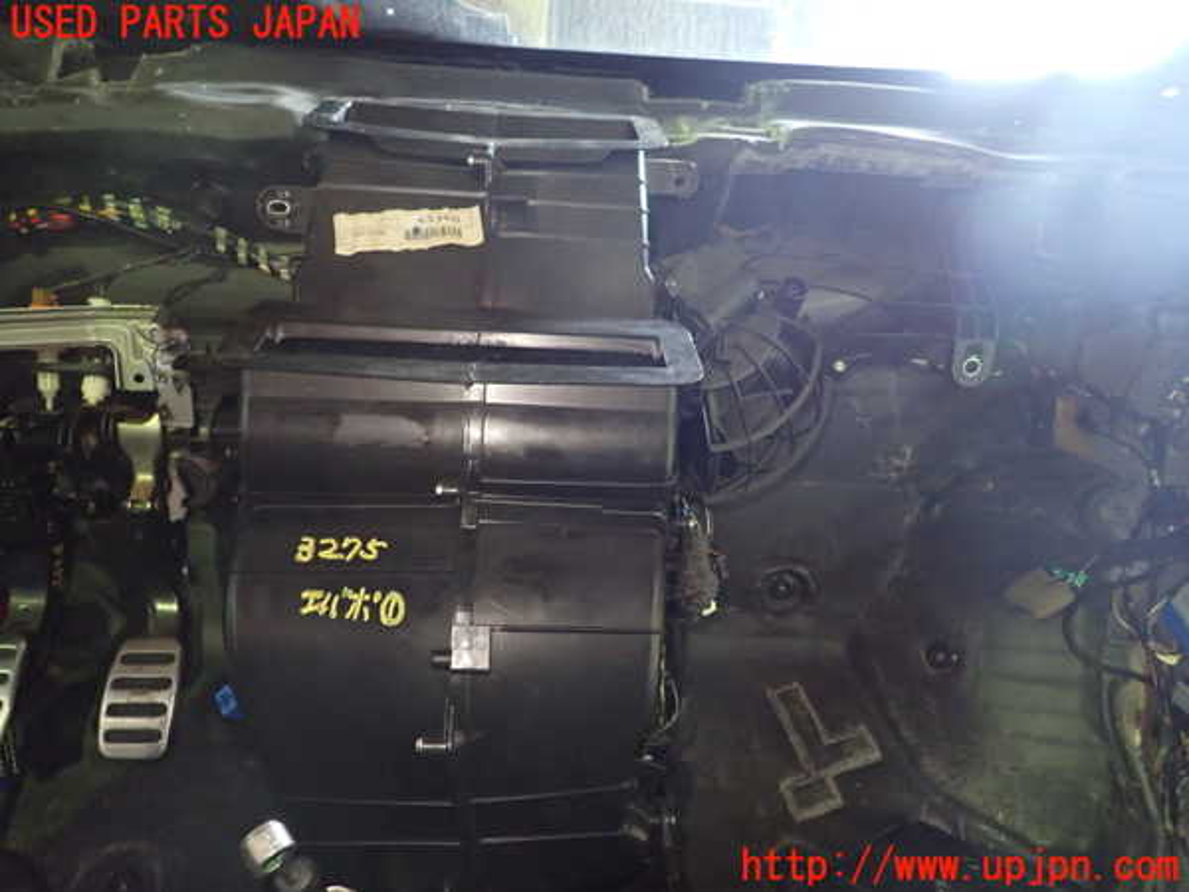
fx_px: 859
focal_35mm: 25
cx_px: 594
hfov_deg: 69.4
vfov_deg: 54.9
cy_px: 446
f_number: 2
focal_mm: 4.5
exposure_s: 1/20
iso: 800
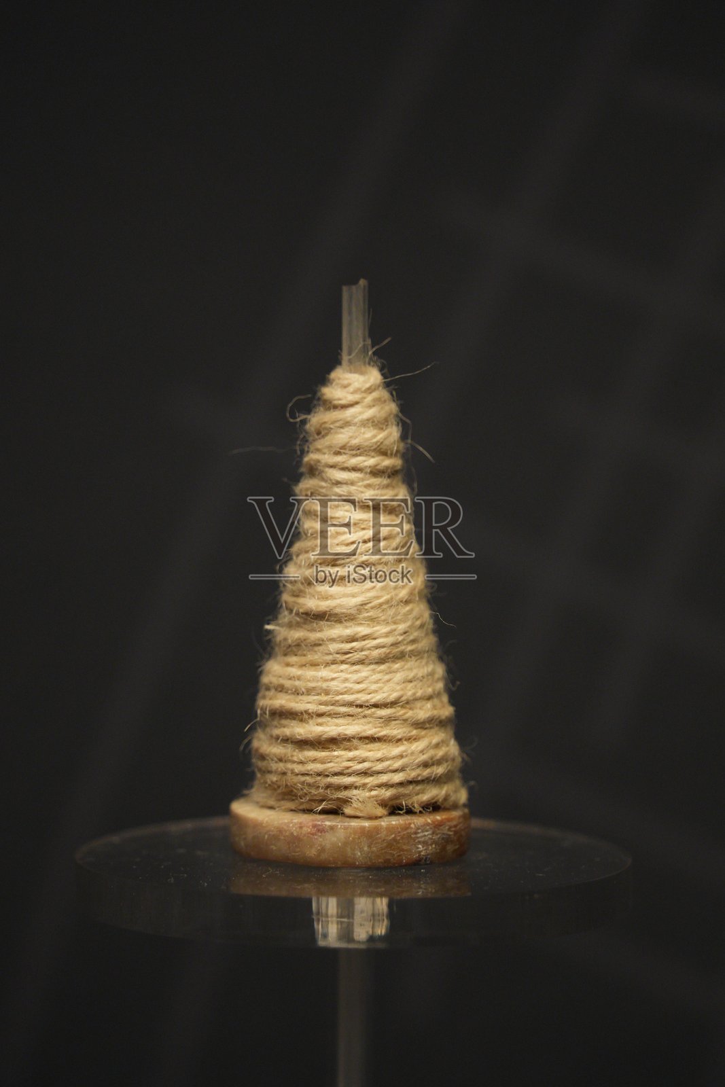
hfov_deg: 9.4
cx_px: 362
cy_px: 544
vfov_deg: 14.1
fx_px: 4409
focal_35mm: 146
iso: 4000
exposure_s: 1/160
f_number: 5
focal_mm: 146
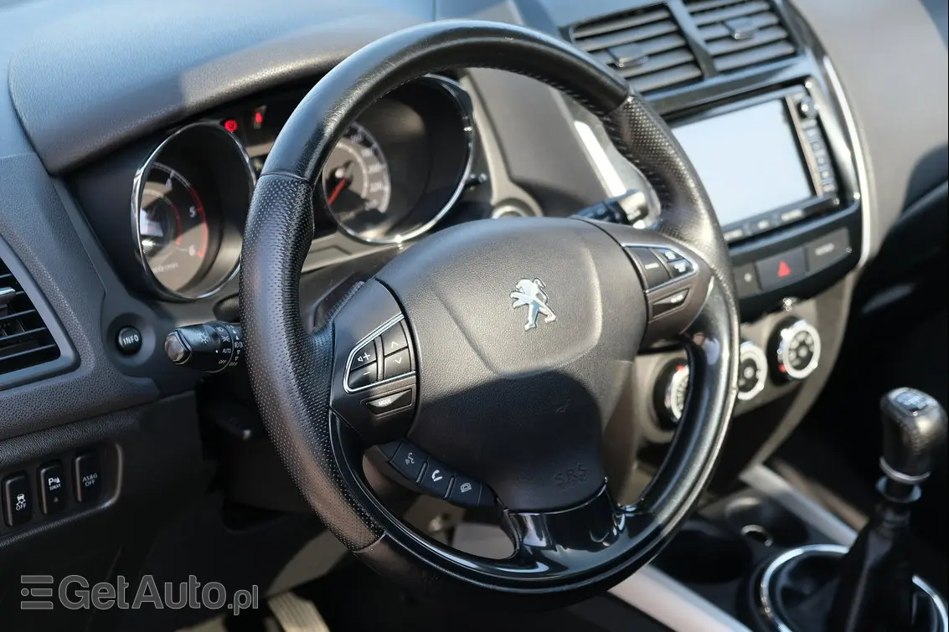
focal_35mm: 73
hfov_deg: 27.7
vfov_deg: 18.7
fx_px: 1924
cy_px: 316
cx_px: 474
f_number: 4
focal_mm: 48.4
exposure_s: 1/105
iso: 320
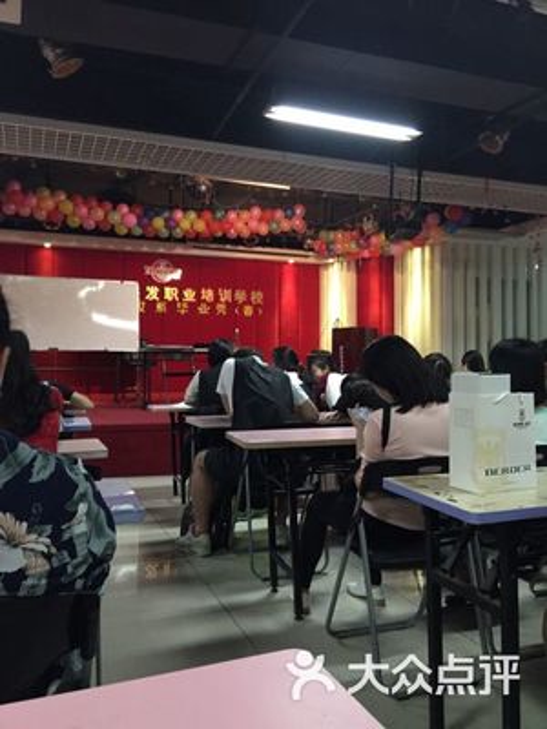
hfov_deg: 48.2
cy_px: 364
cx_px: 274
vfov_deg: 61.7
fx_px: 611
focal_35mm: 29
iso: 250
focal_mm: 4.15
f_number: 2.2
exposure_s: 1/24
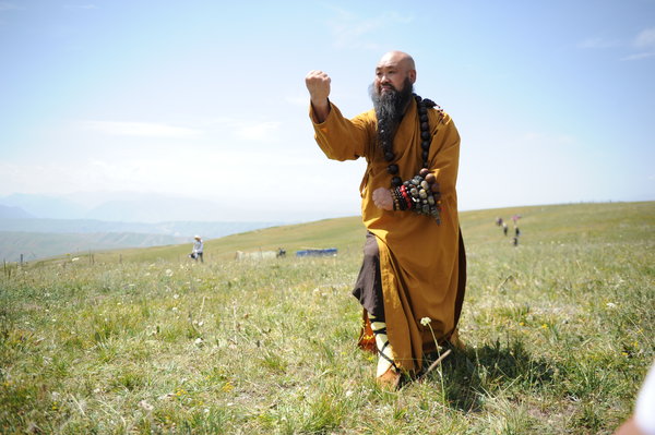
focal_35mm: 28
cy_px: 218
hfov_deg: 65.5
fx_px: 509
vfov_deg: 46.3
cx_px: 328
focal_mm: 28
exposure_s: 1/8000
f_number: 2.8
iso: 800
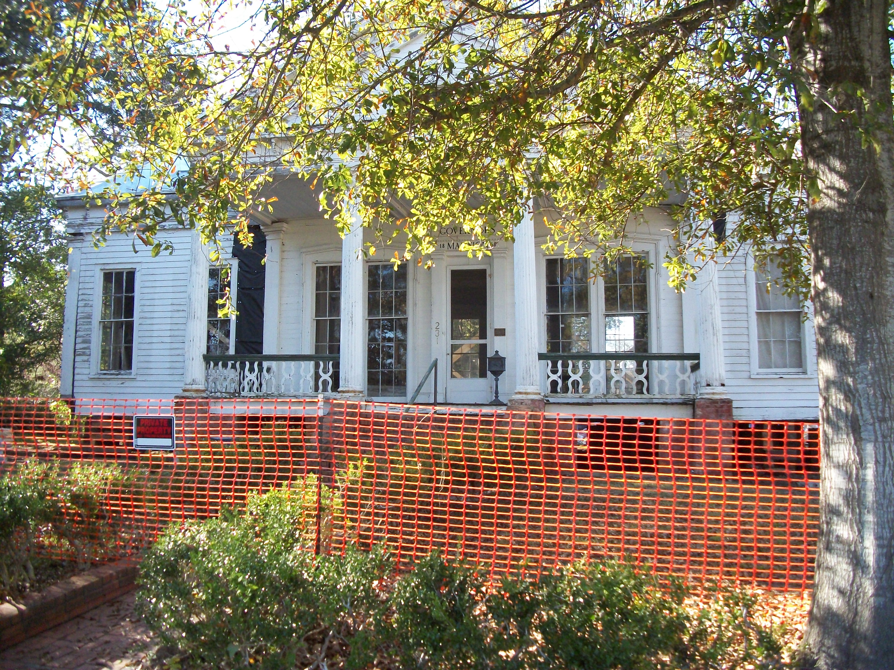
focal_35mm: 32
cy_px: 335
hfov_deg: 56.8
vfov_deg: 44.2
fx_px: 826
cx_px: 447
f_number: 2.9
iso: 256
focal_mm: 5.7
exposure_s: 1/500
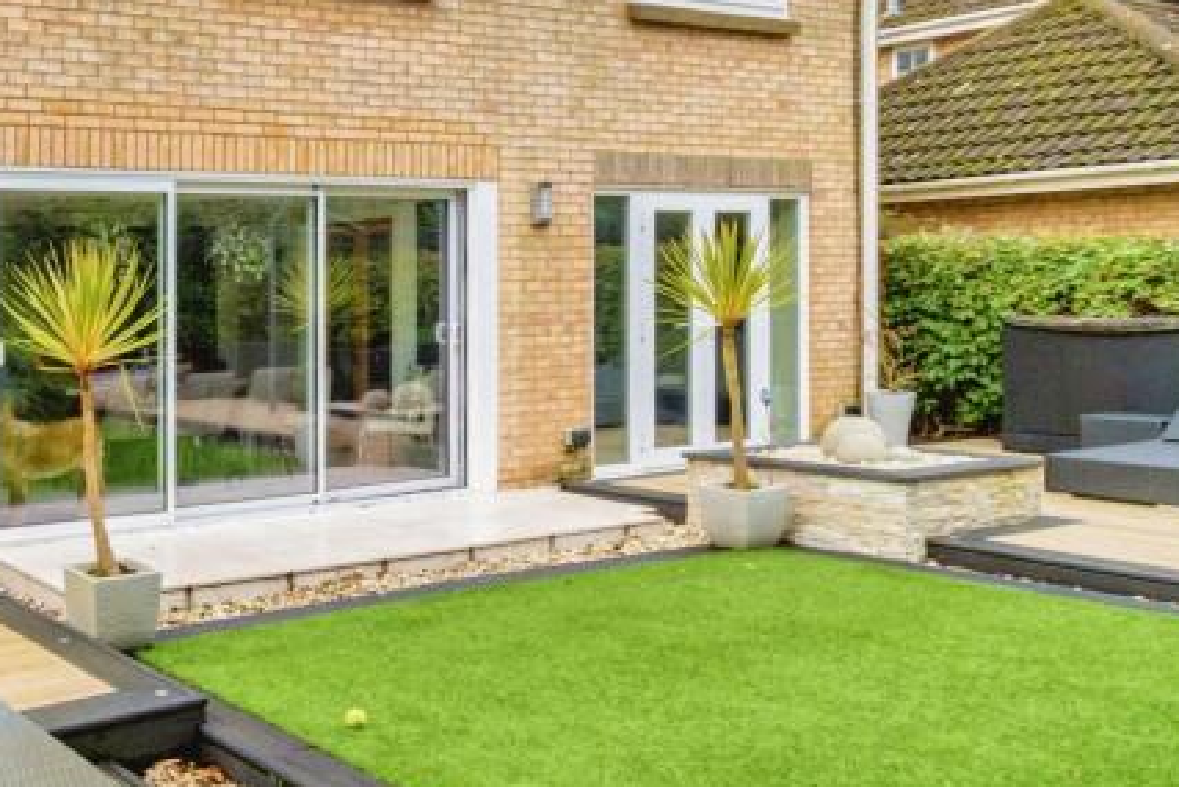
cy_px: 297
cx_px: 66
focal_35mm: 36
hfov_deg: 46.6
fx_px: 1179
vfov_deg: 36.7
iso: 400
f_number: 7.1
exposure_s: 1/250
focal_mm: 10
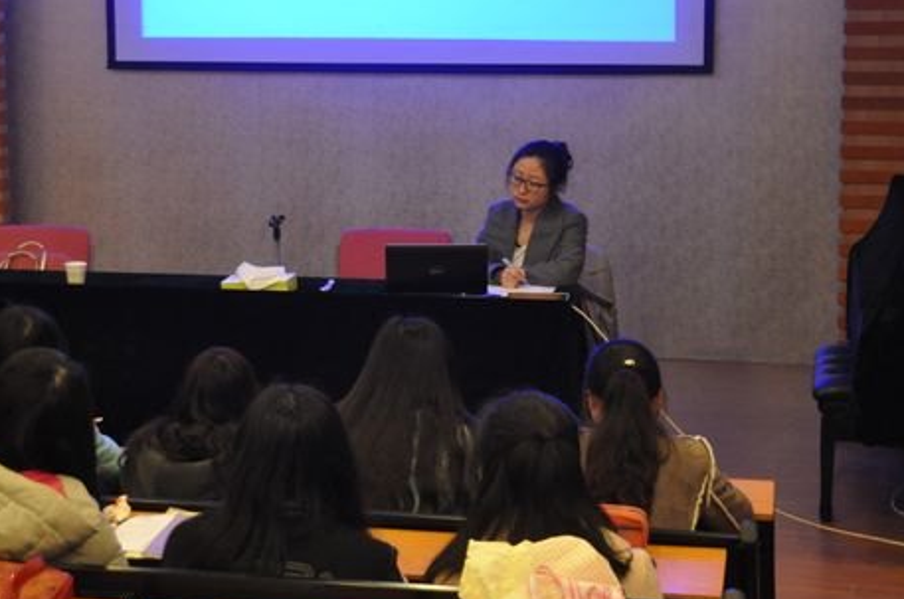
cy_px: 167
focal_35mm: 92
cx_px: 241
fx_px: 2306
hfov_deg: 22.0
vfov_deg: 14.8
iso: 2000
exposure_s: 1/15
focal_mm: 40
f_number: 4.8
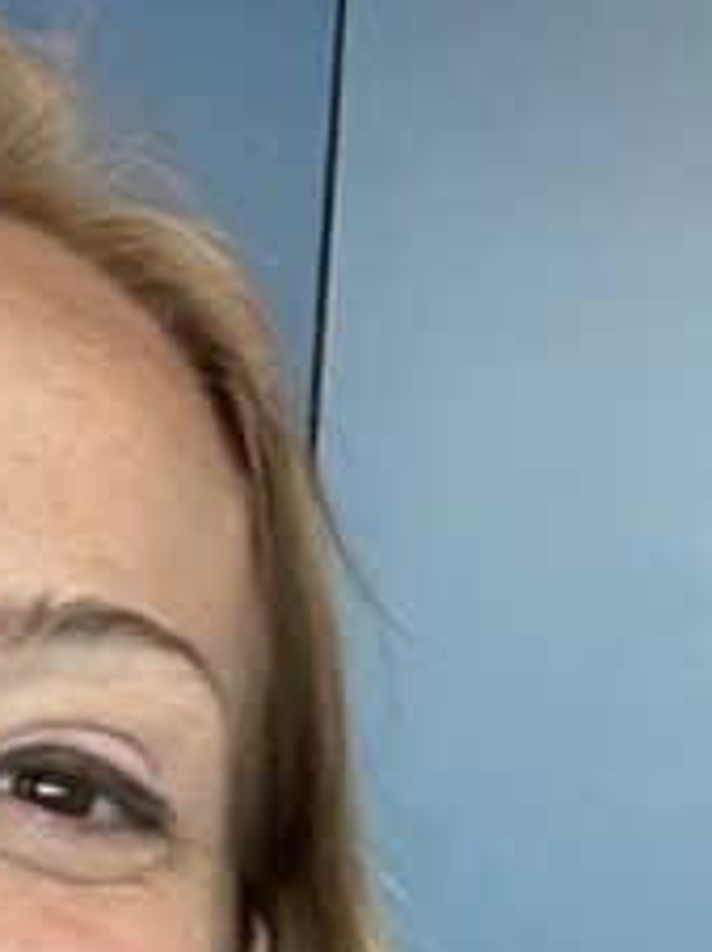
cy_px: 771
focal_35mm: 136
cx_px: -531
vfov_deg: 14.4
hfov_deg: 10.3
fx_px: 3737
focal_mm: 2.69
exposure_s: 1/67
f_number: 1.9
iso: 80
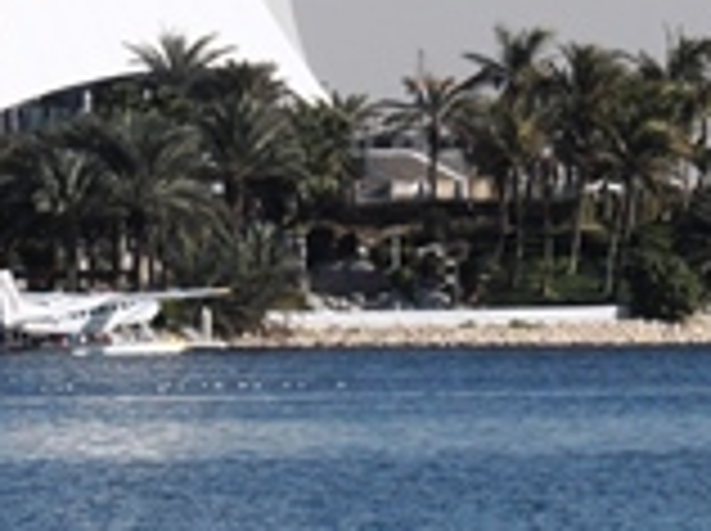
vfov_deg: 2.7
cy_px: -88
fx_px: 11259
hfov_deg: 3.6
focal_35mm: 549
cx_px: 187
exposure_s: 1/750
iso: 80
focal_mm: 34.8
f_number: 6.5
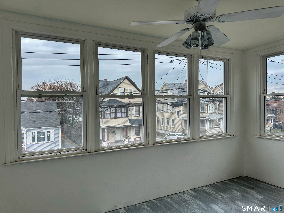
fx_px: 197
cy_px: 106
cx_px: 142
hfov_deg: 71.6
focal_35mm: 24
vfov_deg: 56.8
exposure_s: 1/121
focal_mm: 6.86
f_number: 1.78
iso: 50
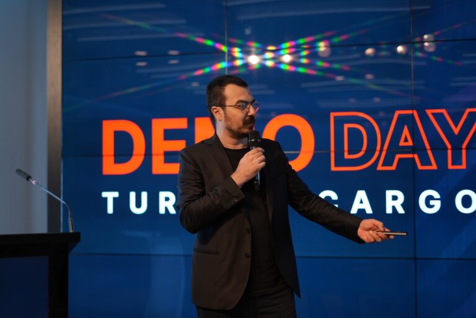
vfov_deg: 27.0
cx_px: 238
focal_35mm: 50
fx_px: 661
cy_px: 159
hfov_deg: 39.6
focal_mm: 50
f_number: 1.8
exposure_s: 1/125
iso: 250
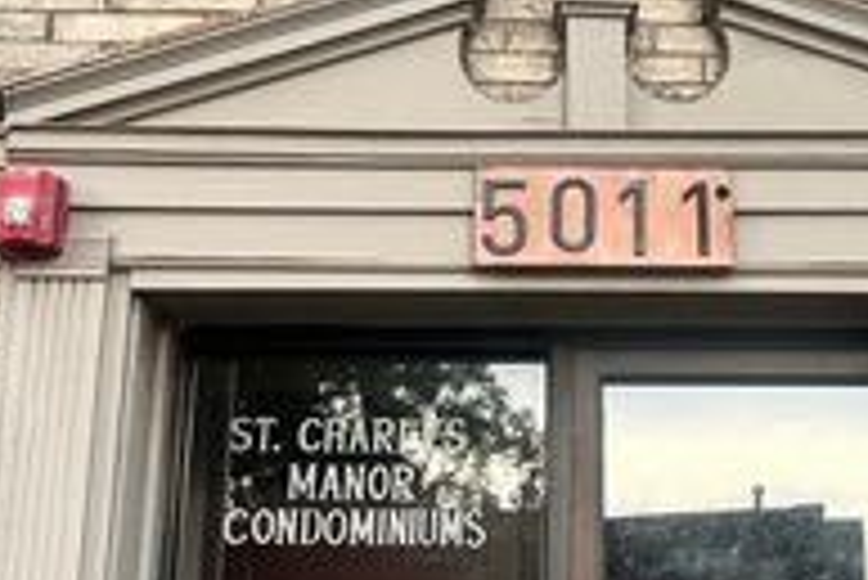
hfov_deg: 28.6
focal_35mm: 70
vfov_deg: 19.4
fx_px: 1689
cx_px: 603
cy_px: 155
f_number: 1.6
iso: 64
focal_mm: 5.1
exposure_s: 1/121
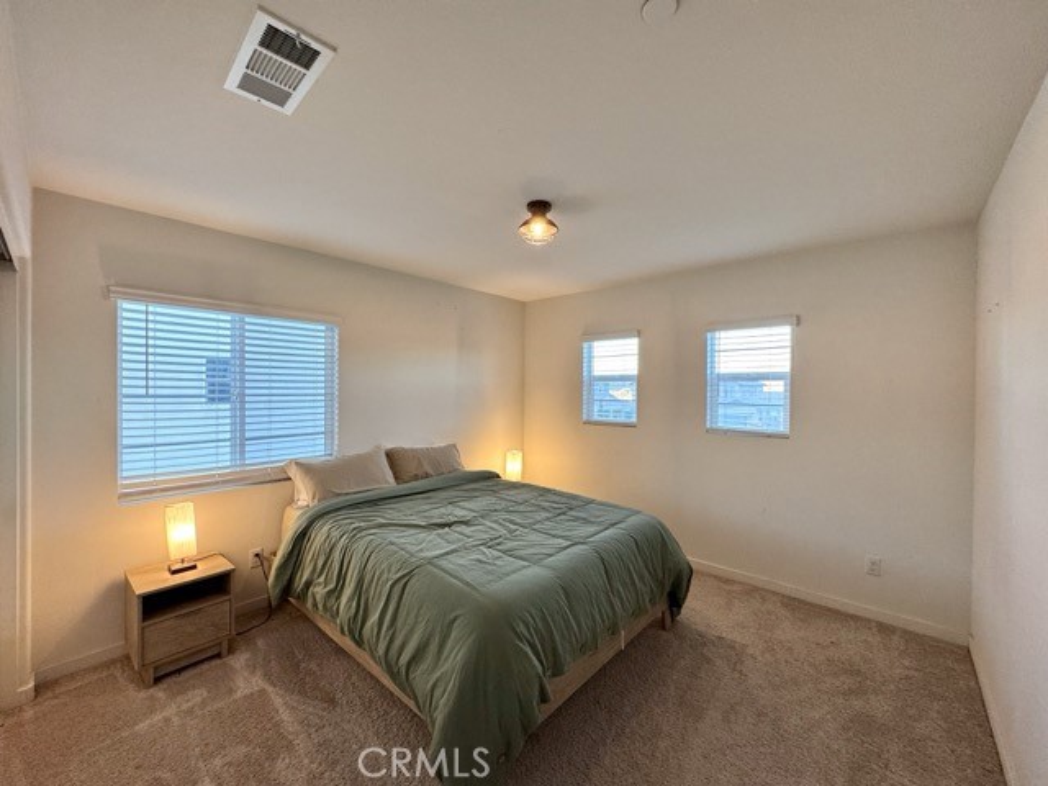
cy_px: 393
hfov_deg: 102.1
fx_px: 424
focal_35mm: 14
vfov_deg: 85.7
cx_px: 524
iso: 200
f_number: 2.2
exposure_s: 1/60
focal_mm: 2.22
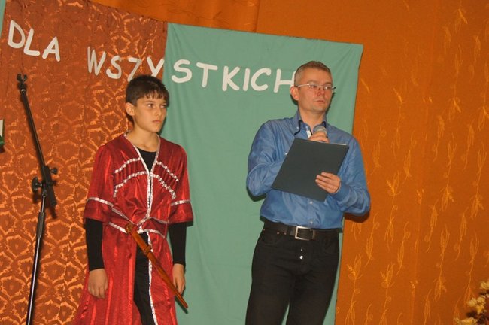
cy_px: 162
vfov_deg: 12.2
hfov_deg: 18.2
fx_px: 1527
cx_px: 244
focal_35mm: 112
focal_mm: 75
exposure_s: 1/125
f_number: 5.6
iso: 1600
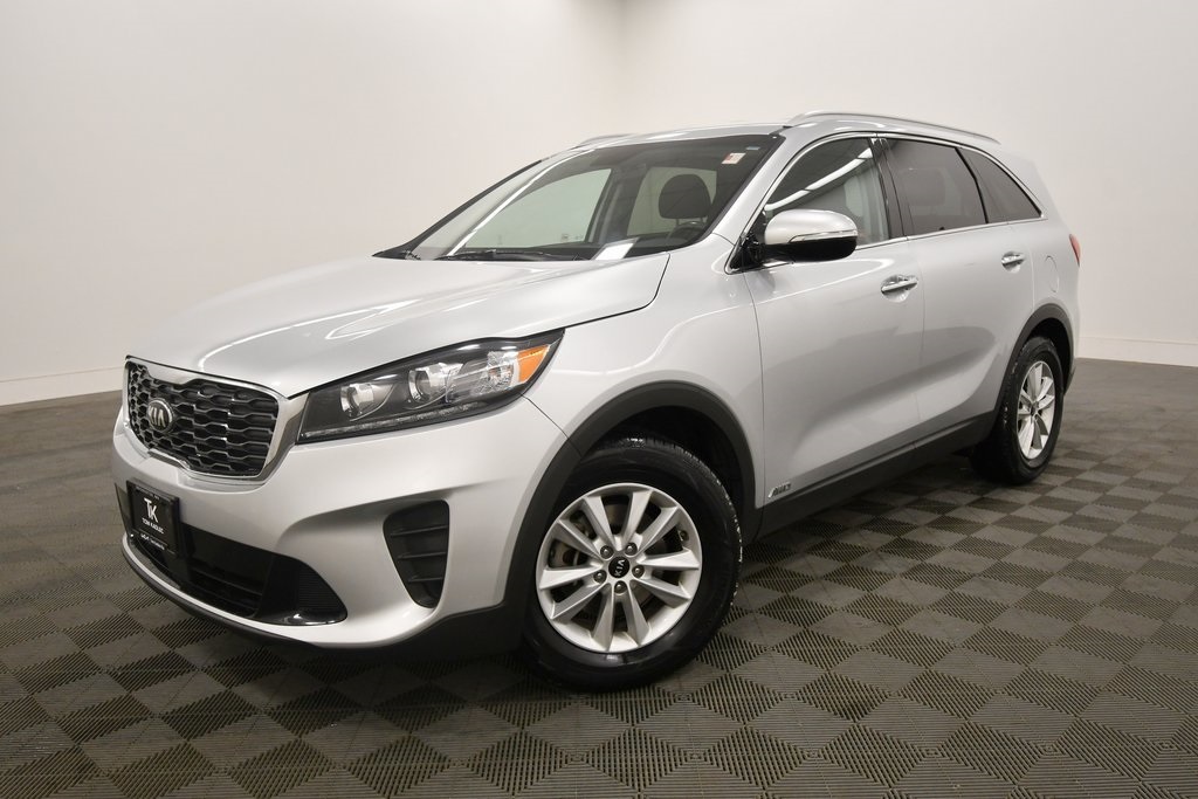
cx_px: 599
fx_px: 932
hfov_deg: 65.5
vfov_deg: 46.4
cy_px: 400
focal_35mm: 28
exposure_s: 1/160
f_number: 5.6
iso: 800
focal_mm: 19
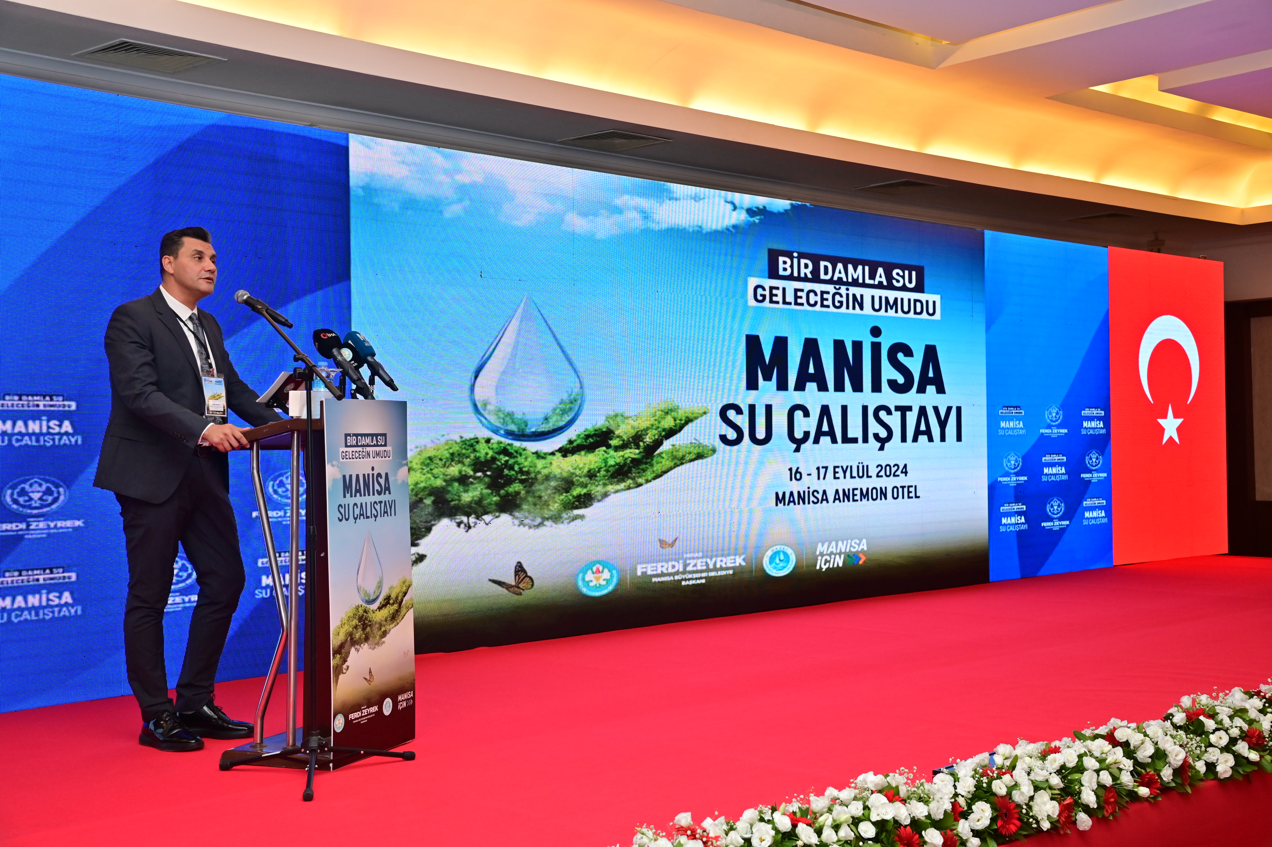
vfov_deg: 30.5
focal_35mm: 44
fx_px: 1554
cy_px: 424
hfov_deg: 44.5
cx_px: 636
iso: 800
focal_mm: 44
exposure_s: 1/100
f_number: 7.1
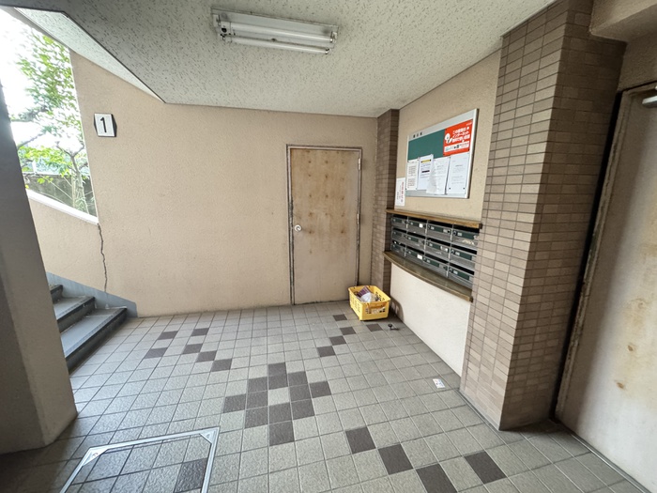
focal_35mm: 14
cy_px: 246
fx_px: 266
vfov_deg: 85.7
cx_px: 328
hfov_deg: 102.1
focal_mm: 2.22
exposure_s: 1/60
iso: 800
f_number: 2.2
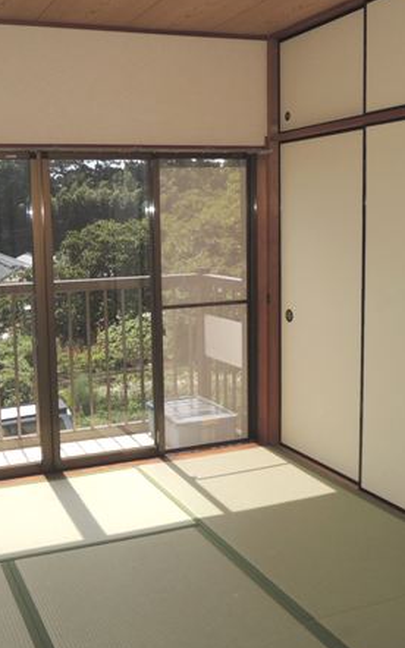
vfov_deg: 46.2
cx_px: 132
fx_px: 760
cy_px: 312
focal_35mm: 43
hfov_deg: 29.6
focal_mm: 5
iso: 100
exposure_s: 1/1600
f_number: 2.8
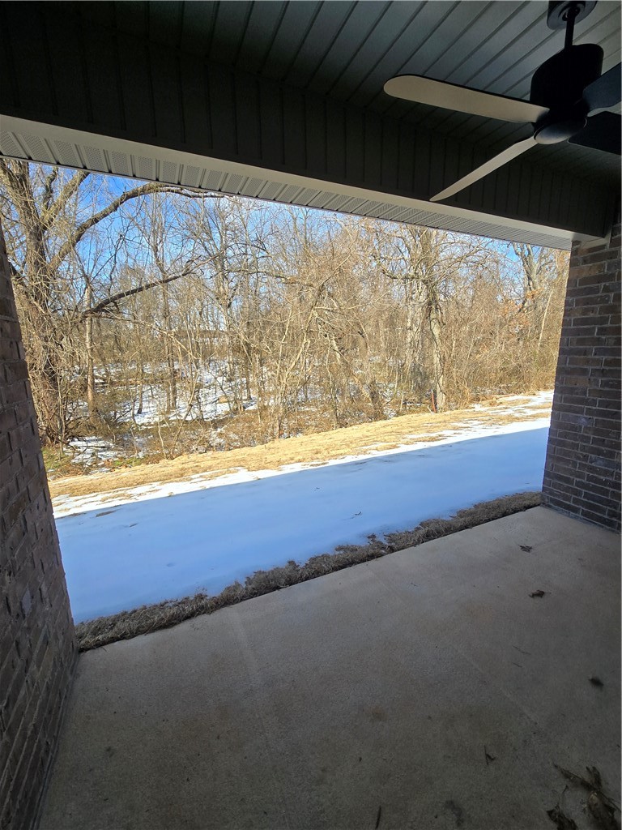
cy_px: 415
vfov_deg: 106.2
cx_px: 311
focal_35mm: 13
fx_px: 311
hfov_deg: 89.9
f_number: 2.2
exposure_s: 1/937
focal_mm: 2.2
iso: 50
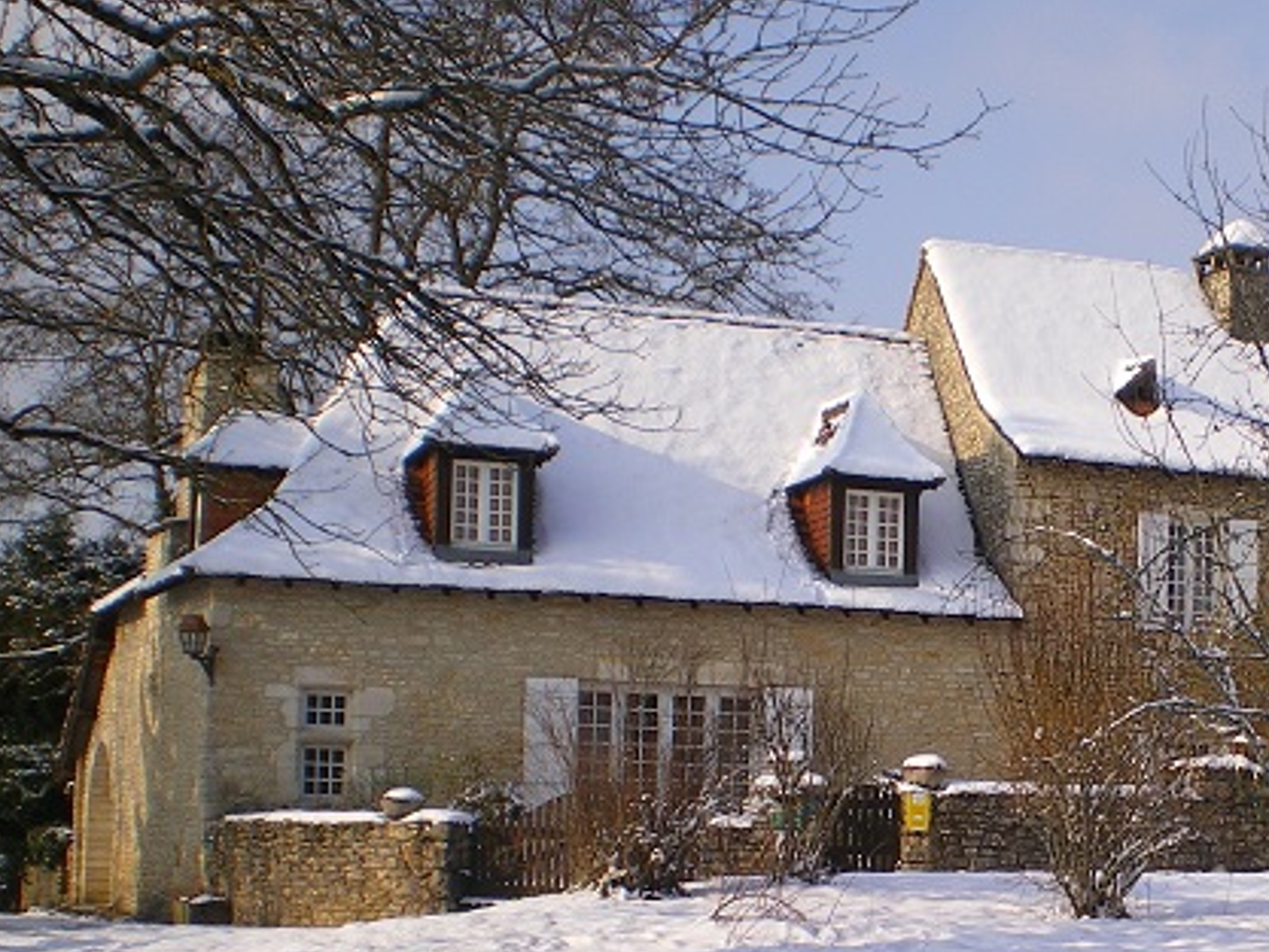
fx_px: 2530
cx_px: 1132
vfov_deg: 21.0
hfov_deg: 27.2
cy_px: 803
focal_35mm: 69
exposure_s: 1/500
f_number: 4.6
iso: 50
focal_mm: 6.3
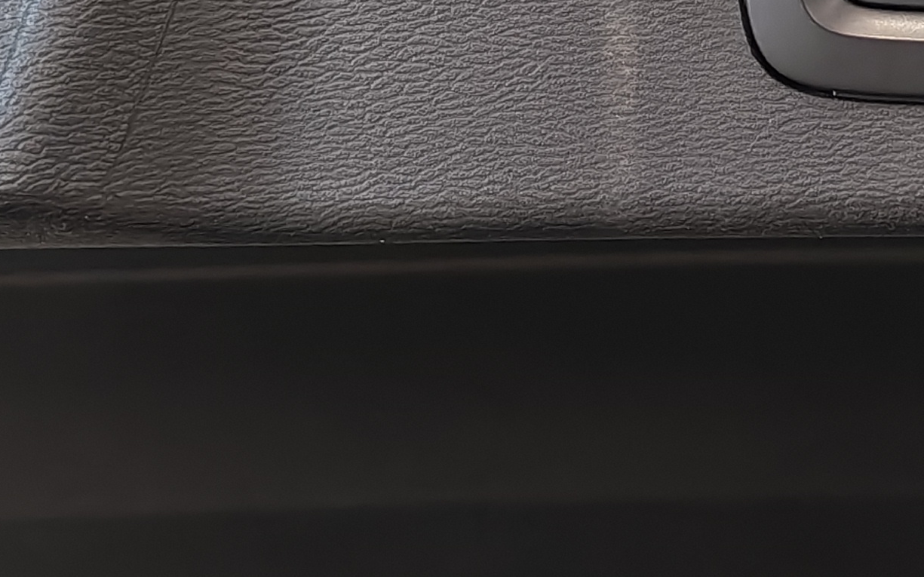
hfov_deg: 16.3
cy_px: -91
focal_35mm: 117
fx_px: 2946
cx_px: 1371
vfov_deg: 11.0
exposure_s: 1/100
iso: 640
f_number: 1.9
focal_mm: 6.12
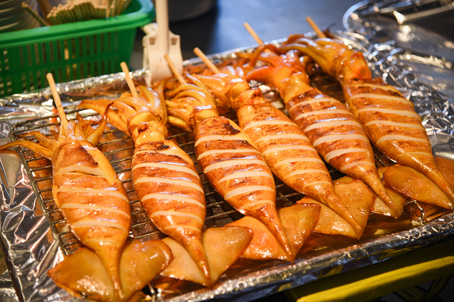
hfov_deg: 25.7
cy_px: 152
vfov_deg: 17.3
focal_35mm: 79
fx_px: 996
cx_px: 229
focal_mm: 78
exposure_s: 1/40
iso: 100
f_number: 4
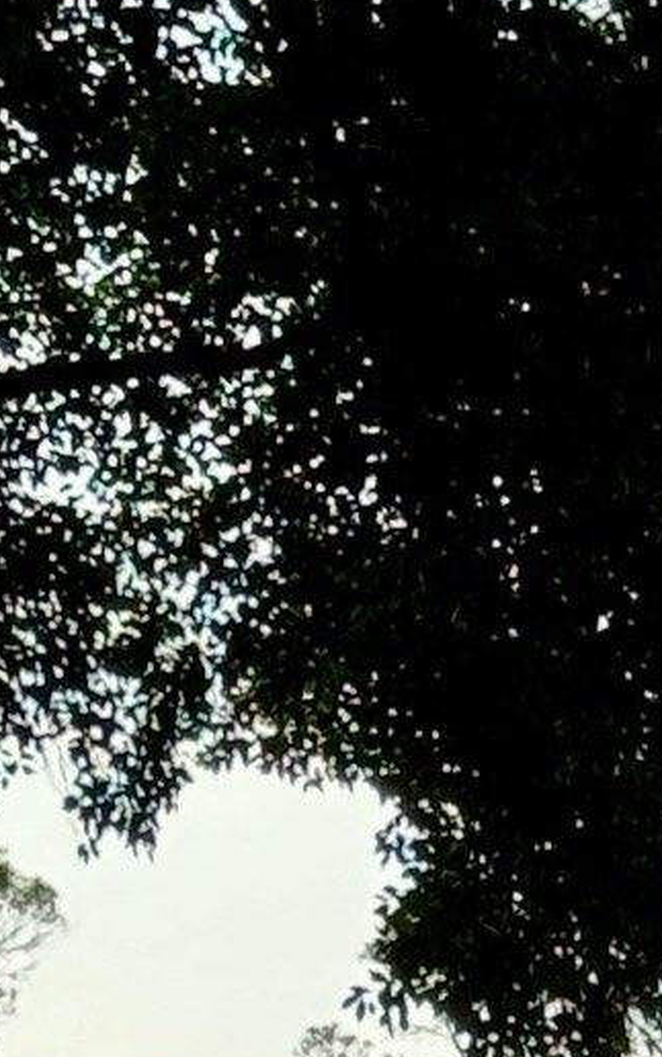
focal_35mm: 269
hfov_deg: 4.8
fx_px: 7756
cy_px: 1979
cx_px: 1201
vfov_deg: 7.5
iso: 64
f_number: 1.78
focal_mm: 6.76
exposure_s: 1/2833
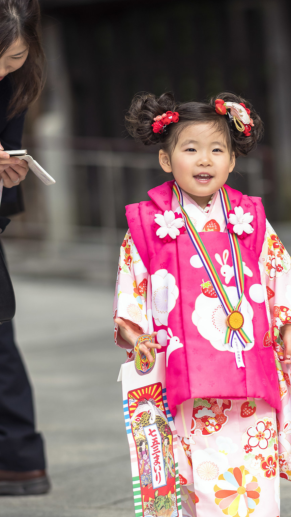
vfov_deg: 12.5
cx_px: 137
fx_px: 2360
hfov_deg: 7.1
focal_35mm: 172
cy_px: 236
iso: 400
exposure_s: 1/8000
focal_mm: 105
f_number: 2
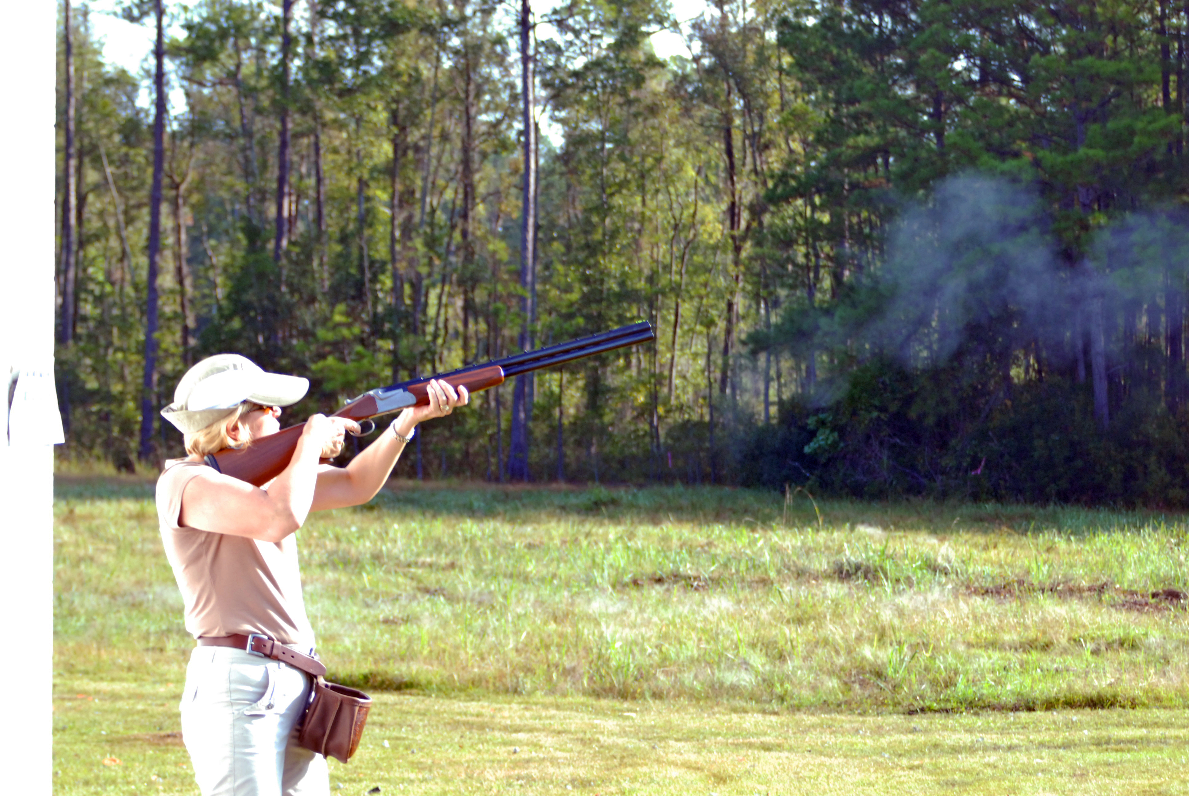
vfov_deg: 13.5
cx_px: 594
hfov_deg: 20.0
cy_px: 398
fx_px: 3373
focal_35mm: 102
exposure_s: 1/250
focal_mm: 68
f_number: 6.3
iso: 400
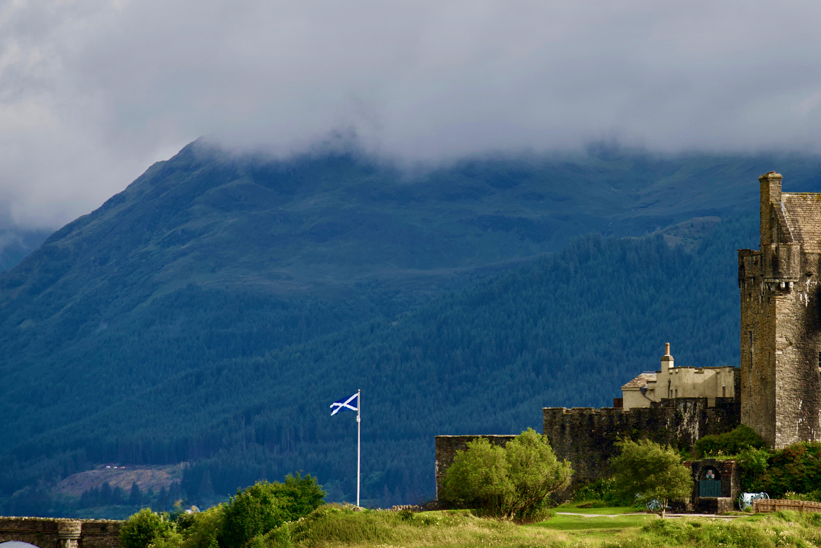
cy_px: 235
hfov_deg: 6.7
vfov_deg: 4.5
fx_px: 7049
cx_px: 615
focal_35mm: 309
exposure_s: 1/750
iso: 100
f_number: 4
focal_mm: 200
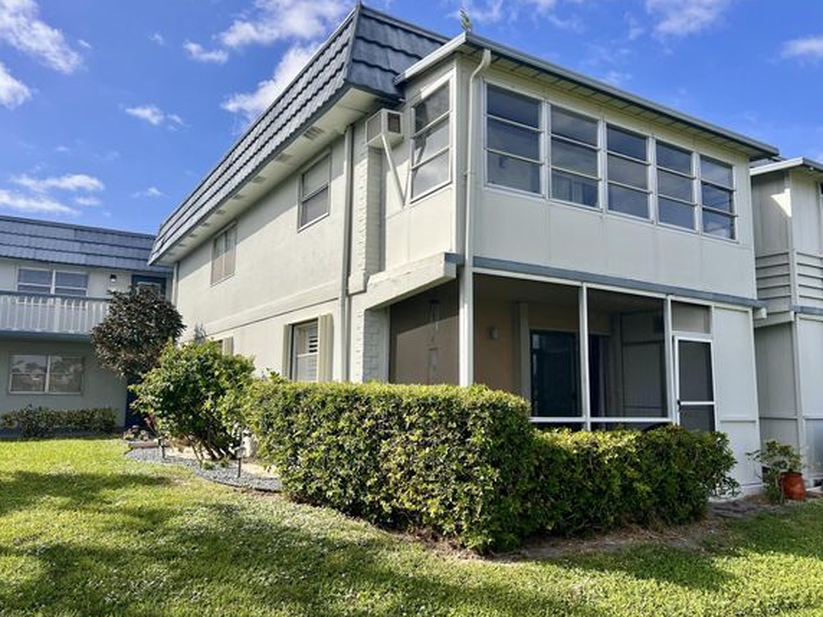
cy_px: 314
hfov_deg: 65.3
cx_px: 414
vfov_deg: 51.4
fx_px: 642
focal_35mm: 27
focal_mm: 5.7
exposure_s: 1/3460
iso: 50
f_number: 1.5
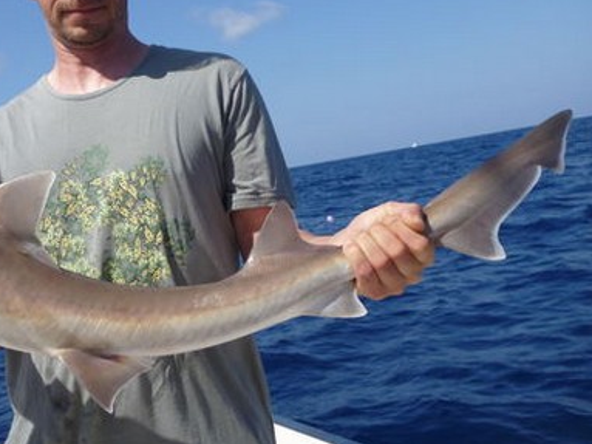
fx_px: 786
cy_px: 113
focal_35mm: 46
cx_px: 117
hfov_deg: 39.6
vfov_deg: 31.0
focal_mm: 4.9
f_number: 10
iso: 100
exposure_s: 1/125
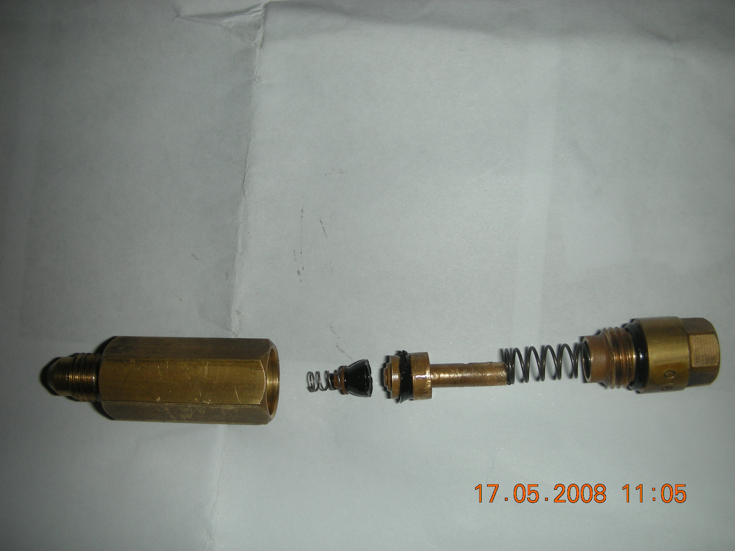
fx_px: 743
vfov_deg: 40.7
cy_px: 276
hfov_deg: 52.6
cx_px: 368
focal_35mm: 35
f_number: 7.9
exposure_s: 1/60
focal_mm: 5.8
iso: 50
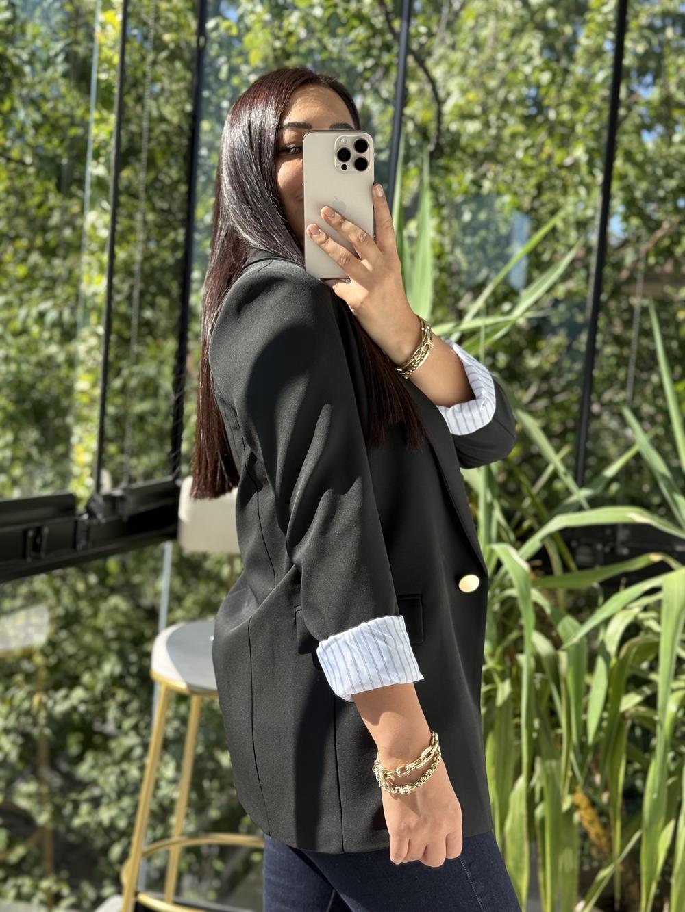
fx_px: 1266
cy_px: 456
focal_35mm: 48
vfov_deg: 39.7
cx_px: 342
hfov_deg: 30.3
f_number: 1.78
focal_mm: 6.76
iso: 64
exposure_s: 1/657
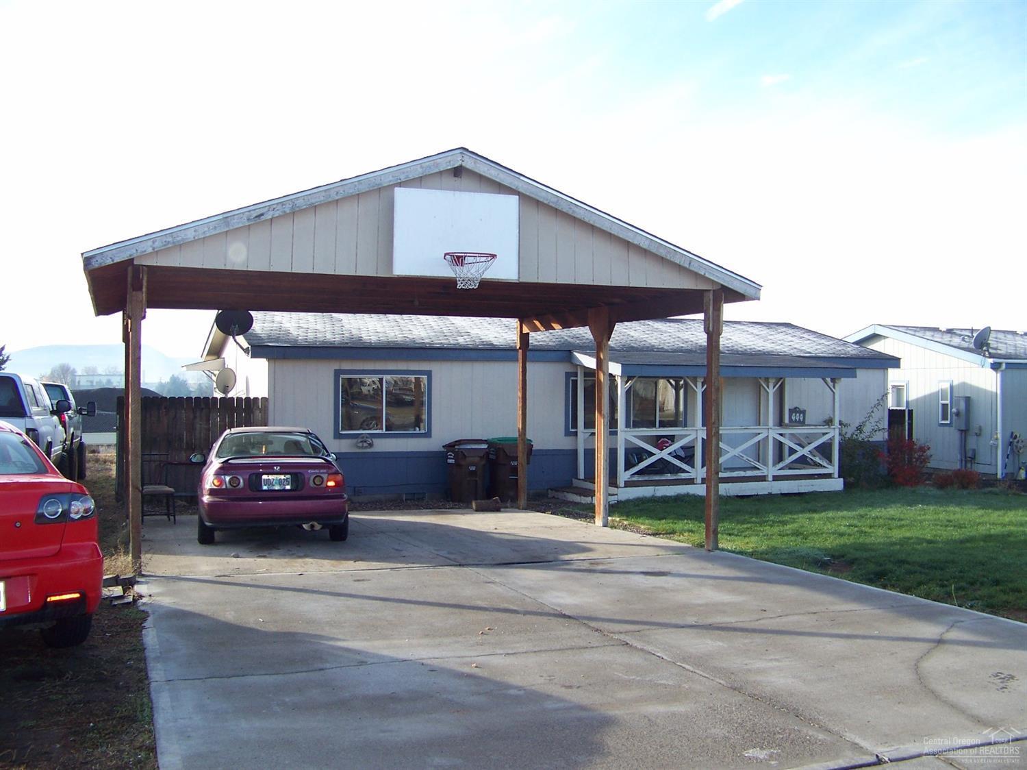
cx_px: 514
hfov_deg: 51.4
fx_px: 1068
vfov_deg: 39.6
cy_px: 385
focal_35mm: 36
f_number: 2.8
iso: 64
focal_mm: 5.85
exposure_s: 1/200
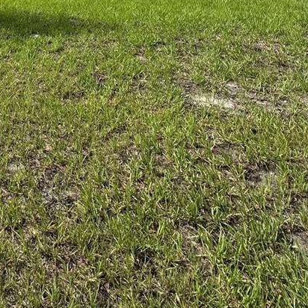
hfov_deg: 40.8
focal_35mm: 36
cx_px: 7
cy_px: -84
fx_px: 362
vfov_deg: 34.2
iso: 50
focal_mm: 2.22
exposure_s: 1/3731
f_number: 2.2
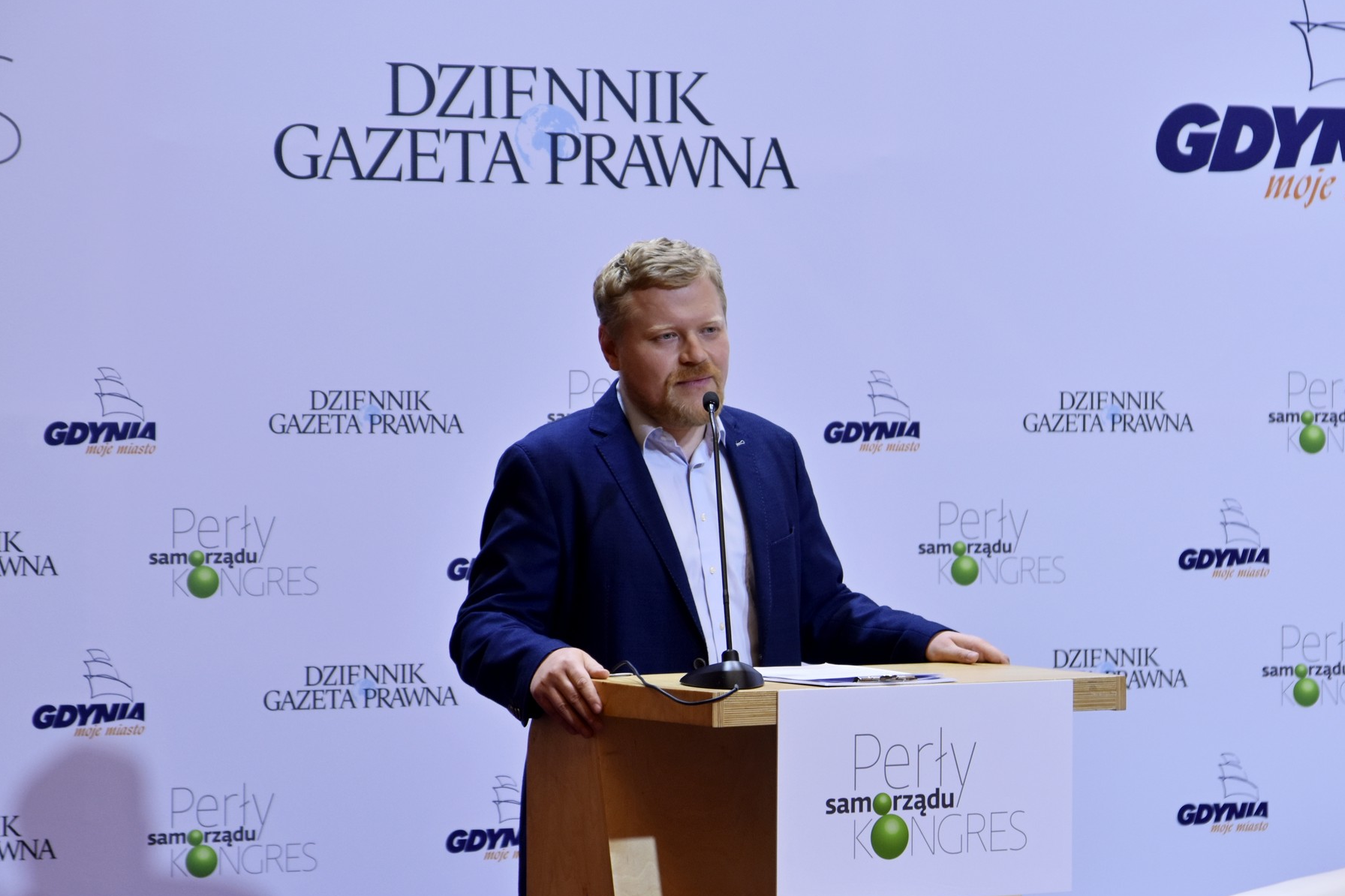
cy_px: 505
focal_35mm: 120
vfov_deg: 11.4
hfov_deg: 17.1
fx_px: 4482
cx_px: 740
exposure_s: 1/100
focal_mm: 70
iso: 400
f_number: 4
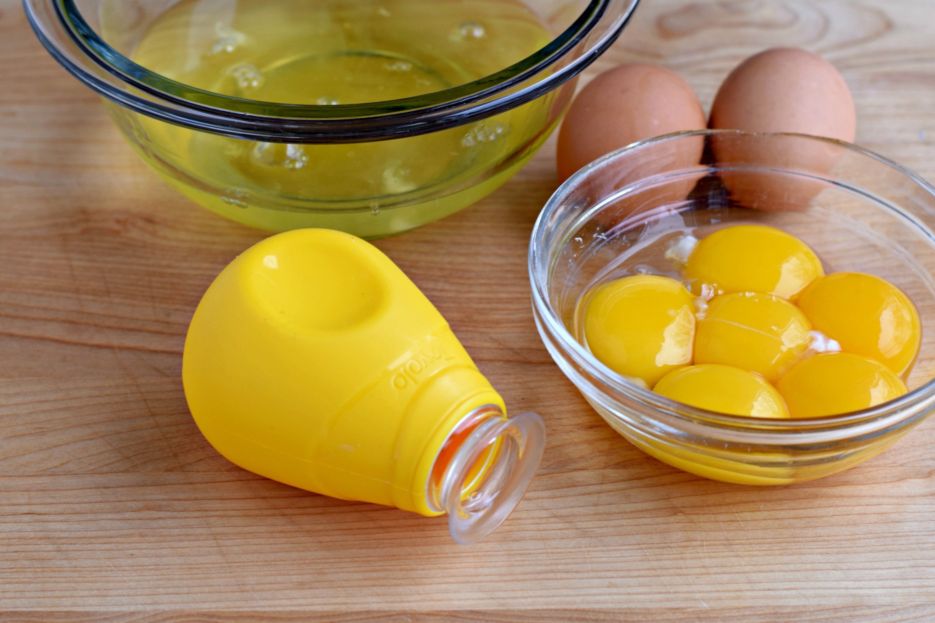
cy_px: 312
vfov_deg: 18.2
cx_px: 468
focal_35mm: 75
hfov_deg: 27.0
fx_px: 1948
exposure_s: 1/50
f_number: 5.6
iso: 200
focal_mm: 50
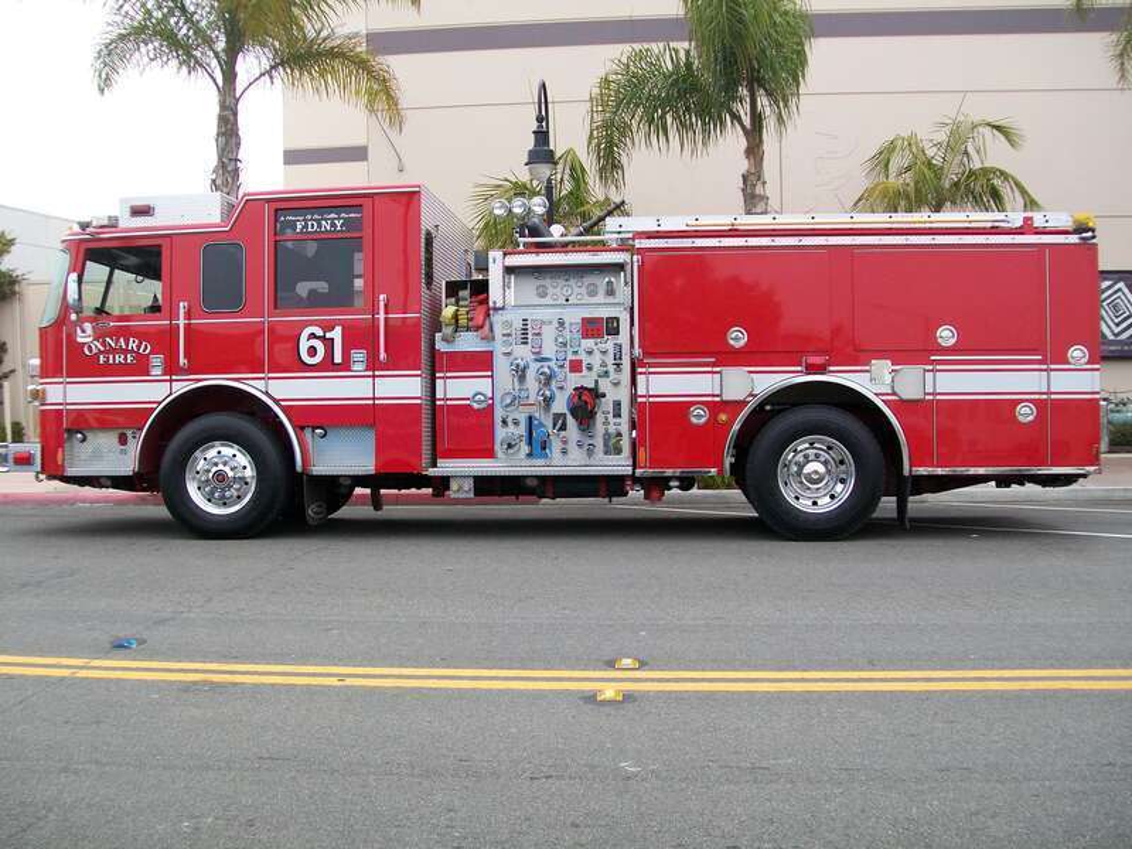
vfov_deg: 39.7
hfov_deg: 51.4
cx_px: 566
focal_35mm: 36
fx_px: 1177
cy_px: 424
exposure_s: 1/500
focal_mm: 6
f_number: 2.7
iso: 64
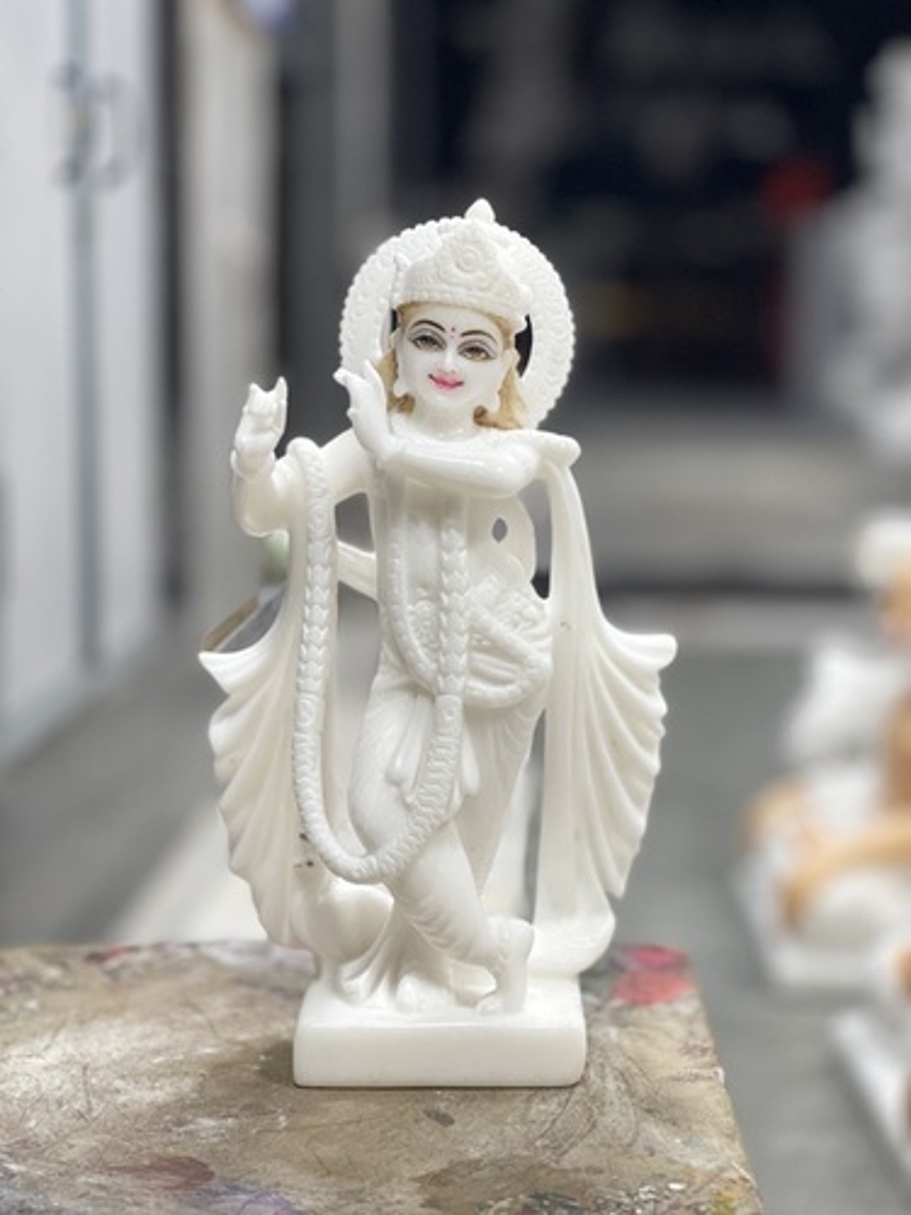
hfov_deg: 22.9
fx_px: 2246
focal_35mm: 64
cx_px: 456
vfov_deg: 30.3
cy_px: 608
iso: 160
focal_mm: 7.5
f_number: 2.2
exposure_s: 1/100
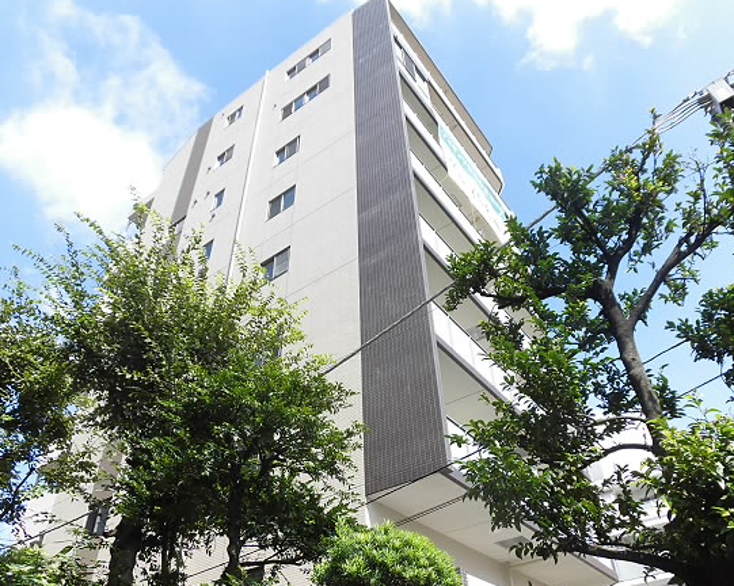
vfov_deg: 54.9
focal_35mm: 26
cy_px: 289
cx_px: 374
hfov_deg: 66.1
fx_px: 564
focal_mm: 4.3
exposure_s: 1/1000
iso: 100
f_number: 3.1
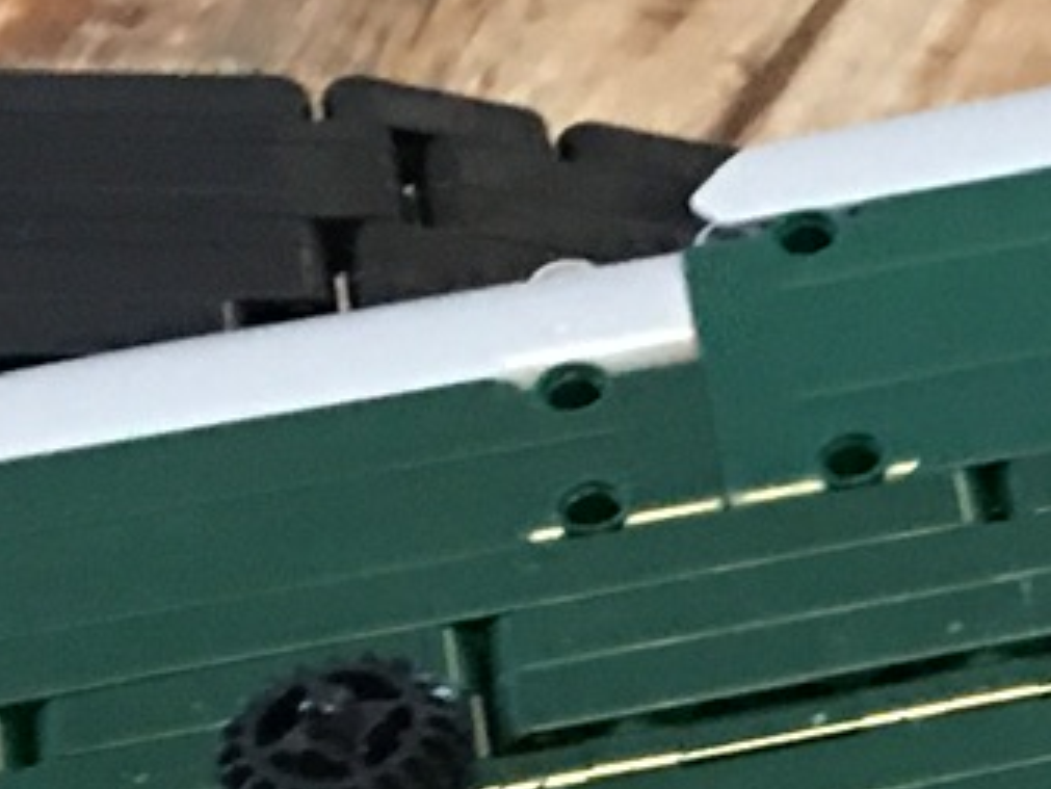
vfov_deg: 8.3
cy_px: 1160
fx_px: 5346
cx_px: 2012
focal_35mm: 176
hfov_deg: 10.4
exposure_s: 1/4
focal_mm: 4.15
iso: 125
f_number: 2.2
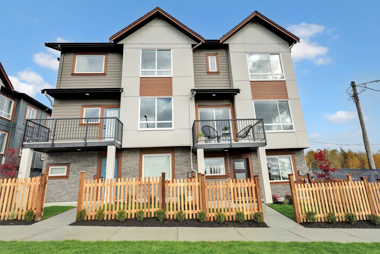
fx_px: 198
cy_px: 127
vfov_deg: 65.1
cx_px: 190
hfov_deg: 87.5
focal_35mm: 19
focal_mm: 18.8
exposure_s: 1/800
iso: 400
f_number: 8
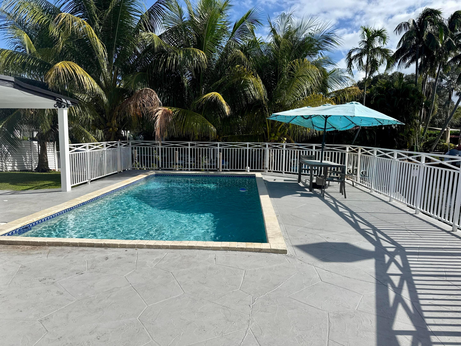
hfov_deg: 71.6
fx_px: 320
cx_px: 230
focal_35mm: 24
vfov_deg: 56.8
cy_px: 173
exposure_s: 1/6711
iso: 80
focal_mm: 6.76
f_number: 1.78
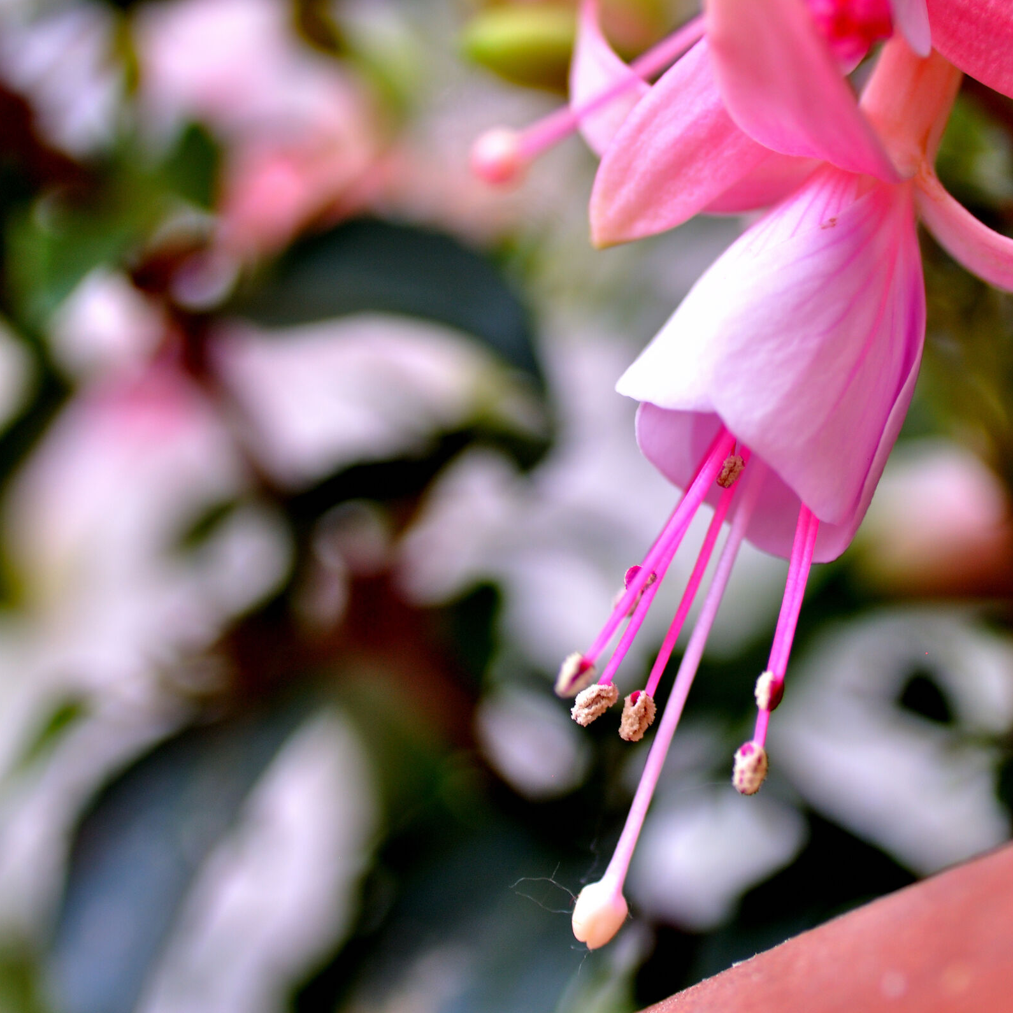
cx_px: 756
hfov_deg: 10.1
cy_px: 506
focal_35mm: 173
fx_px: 5728
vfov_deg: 10.1
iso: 200
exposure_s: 1/100
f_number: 4
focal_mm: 90
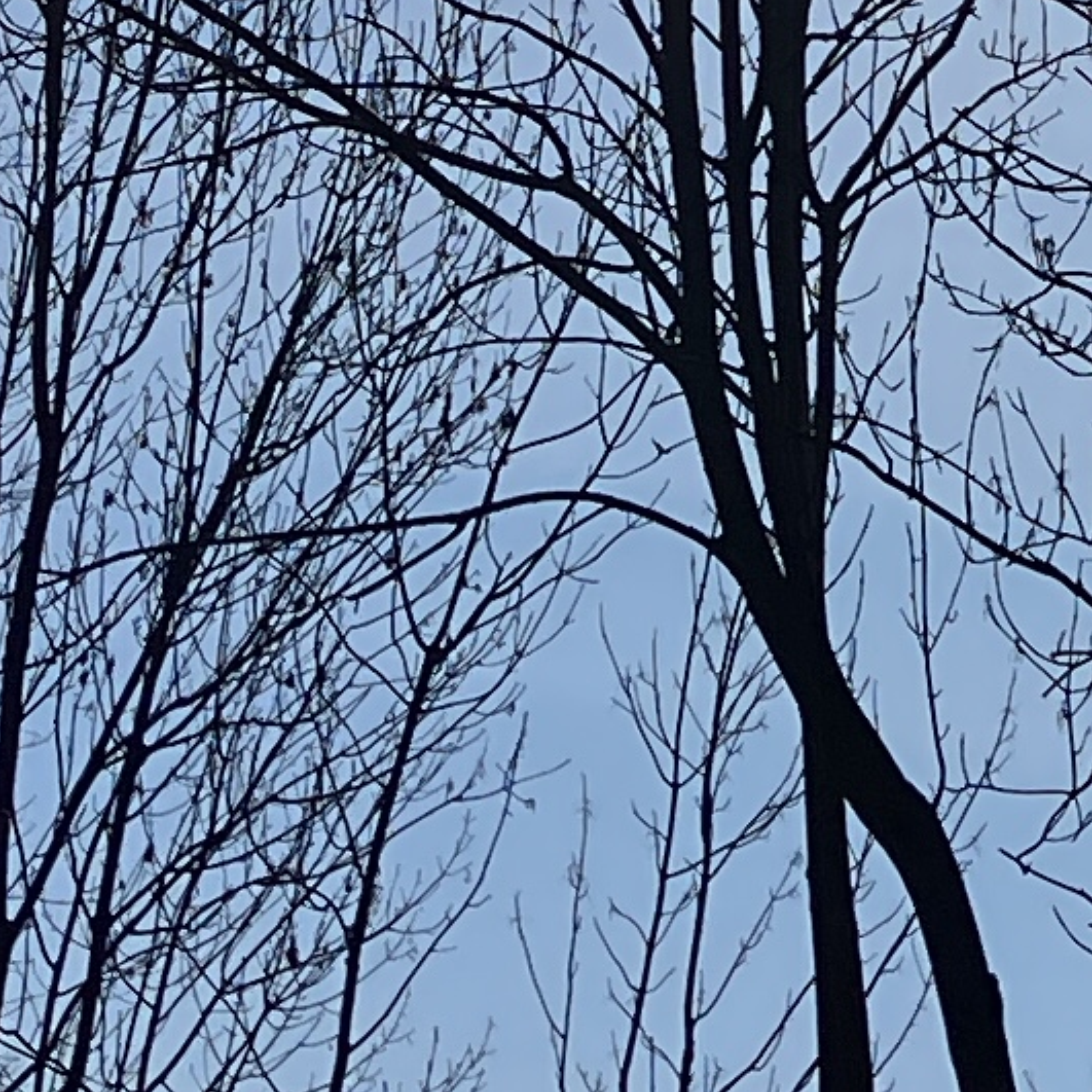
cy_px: -1505
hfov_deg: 9.2
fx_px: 6710
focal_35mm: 188
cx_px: 1211
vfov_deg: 8.5
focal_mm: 3.99
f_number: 1.8
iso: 32
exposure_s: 1/9615
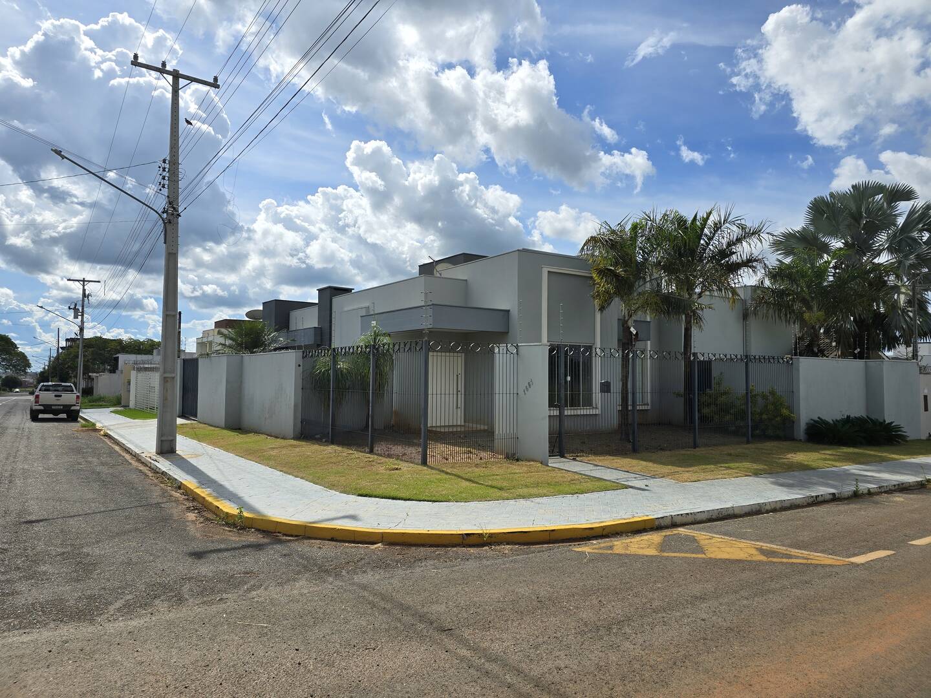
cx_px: 466
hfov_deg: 73.9
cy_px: 349
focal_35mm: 23
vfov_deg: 58.9
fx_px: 619
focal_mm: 6.3
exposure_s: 1/1542
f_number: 1.7
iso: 12
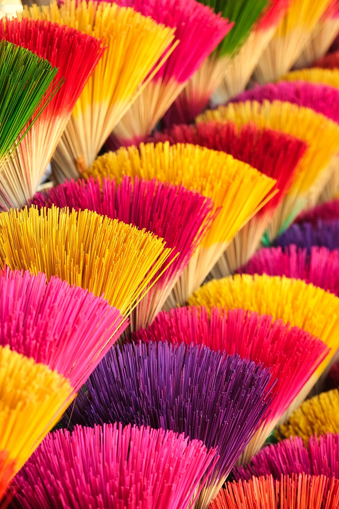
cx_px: 97
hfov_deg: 8.8
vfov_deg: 13.2
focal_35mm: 155
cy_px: 326
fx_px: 2190
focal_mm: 68.7
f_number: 2.8
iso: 500
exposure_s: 1/250
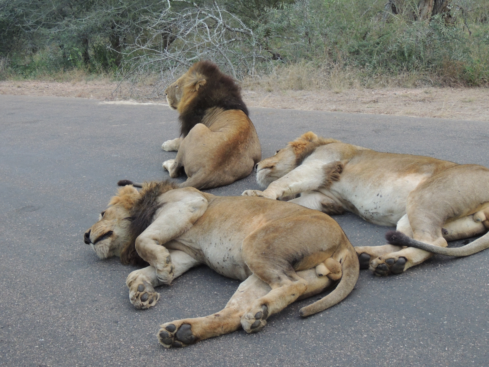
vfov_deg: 29.1
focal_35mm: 50
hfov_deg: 38.2
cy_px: 184
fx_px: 706
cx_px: 244
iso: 400
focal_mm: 8.9
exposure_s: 1/30
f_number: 3.6
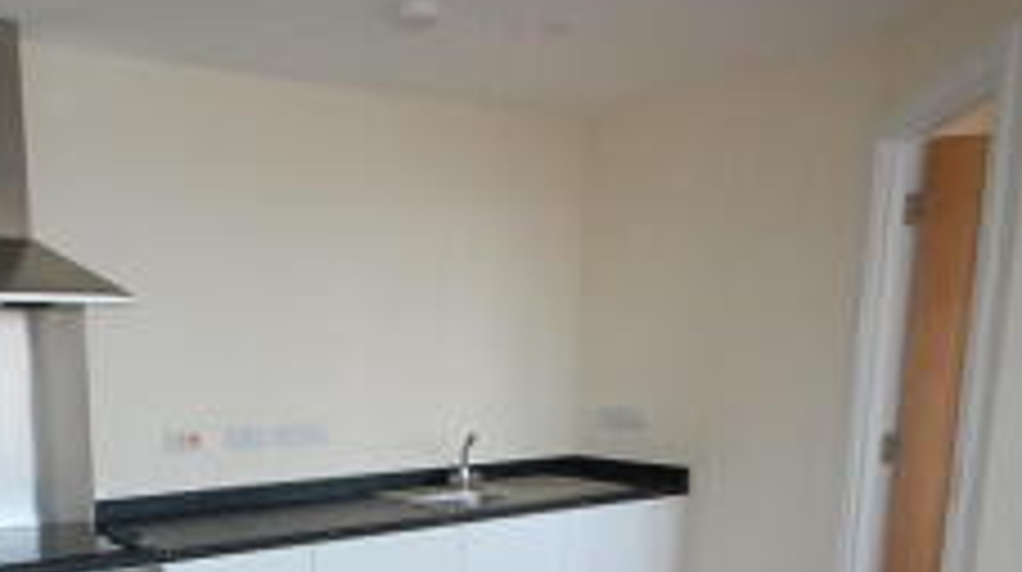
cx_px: 248
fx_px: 893
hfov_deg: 56.4
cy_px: 543
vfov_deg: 33.2
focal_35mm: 33
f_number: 4.5
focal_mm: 10
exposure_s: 1/500
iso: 1600
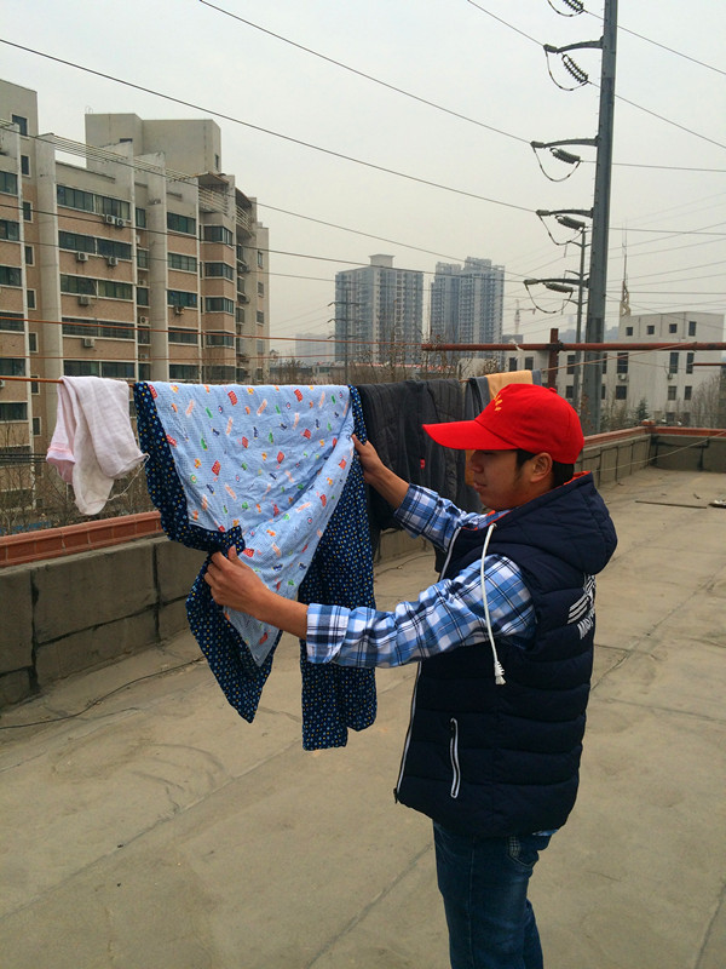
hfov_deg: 48.2
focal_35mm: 29
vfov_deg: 61.7
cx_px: 363
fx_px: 811
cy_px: 484
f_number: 2.2
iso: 32
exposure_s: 1/1001
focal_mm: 4.15
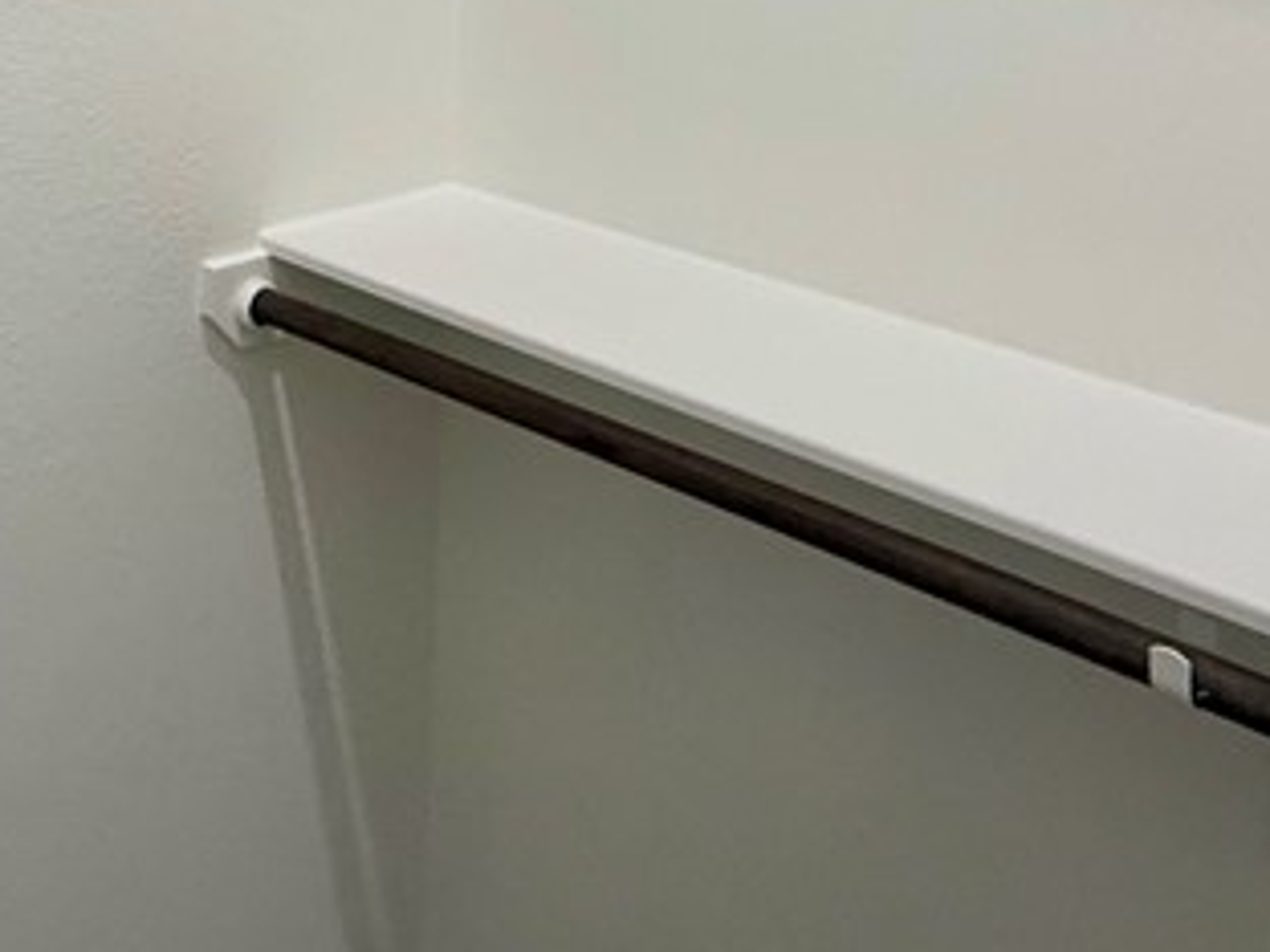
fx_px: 1688
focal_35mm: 46
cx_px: 440
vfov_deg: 26.3
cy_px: -317
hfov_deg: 40.8
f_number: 2.2
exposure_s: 1/120
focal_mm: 2.22
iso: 250
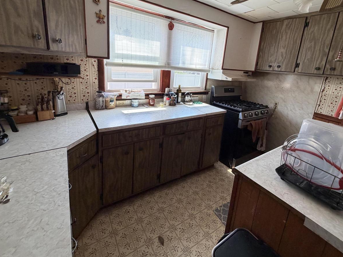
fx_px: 168
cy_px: 102
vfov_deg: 73.9
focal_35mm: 17
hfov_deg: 90.8
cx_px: 187
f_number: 2.2
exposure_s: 1/120
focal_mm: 2.22
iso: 160
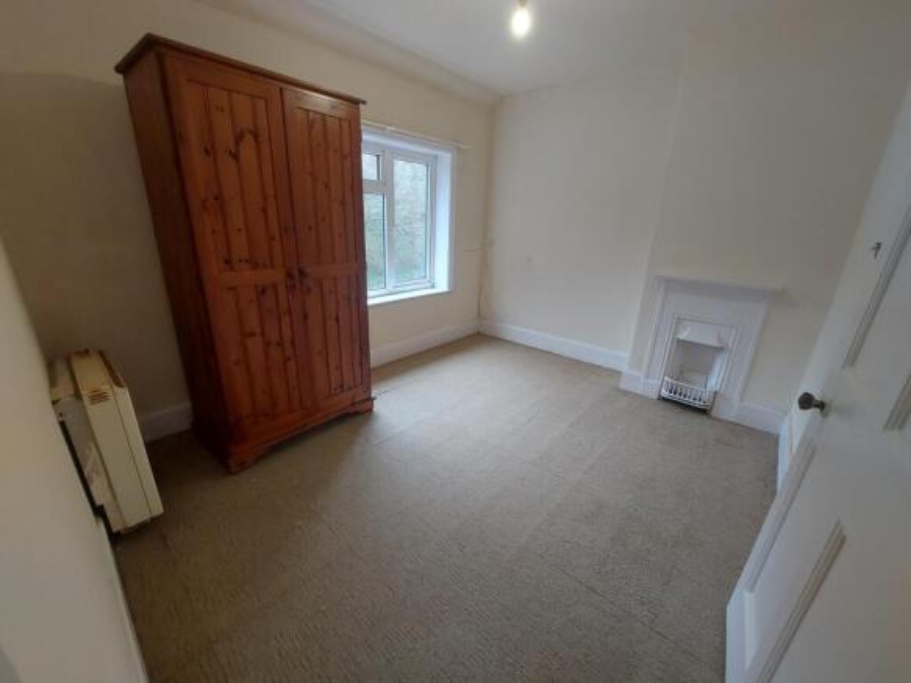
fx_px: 342
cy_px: 342
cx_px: 456
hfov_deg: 106.2
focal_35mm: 13
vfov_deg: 89.9
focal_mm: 1.74
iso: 100
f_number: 2.2
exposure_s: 1/50
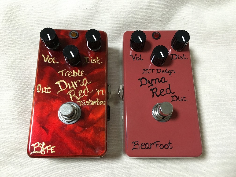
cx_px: 118
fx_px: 198
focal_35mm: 29
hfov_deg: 61.7
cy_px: 88
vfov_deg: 48.2
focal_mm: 4.15
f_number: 2.2
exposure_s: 1/30
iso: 200
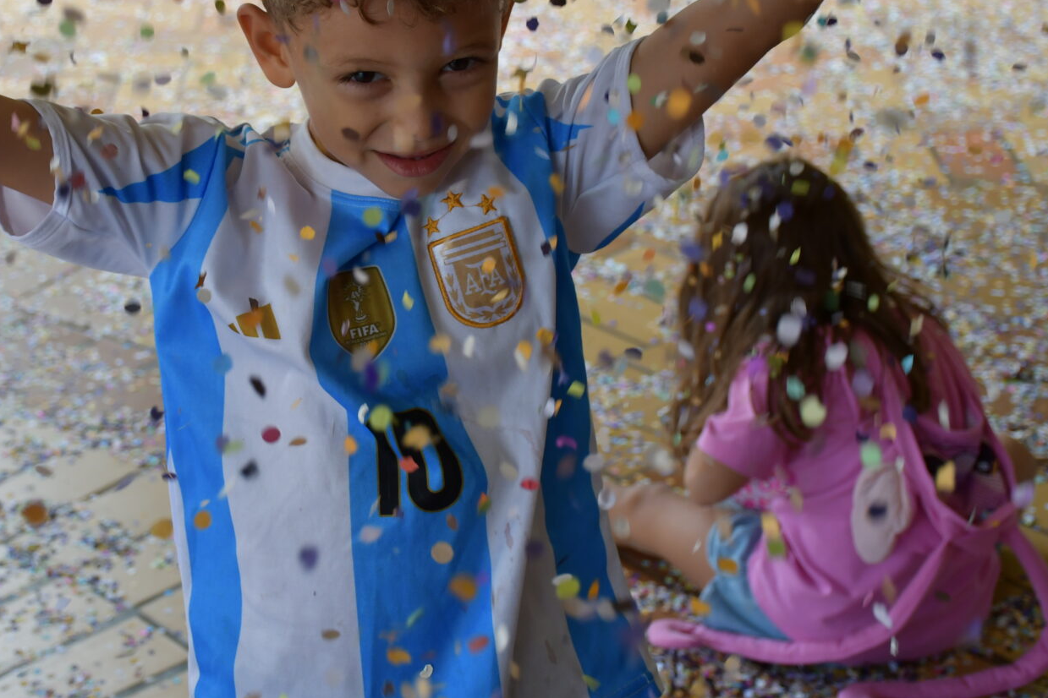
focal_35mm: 79
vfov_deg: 17.2
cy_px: 215
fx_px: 2300
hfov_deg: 25.5
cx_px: 343
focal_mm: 34
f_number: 5
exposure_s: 1/250
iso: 400
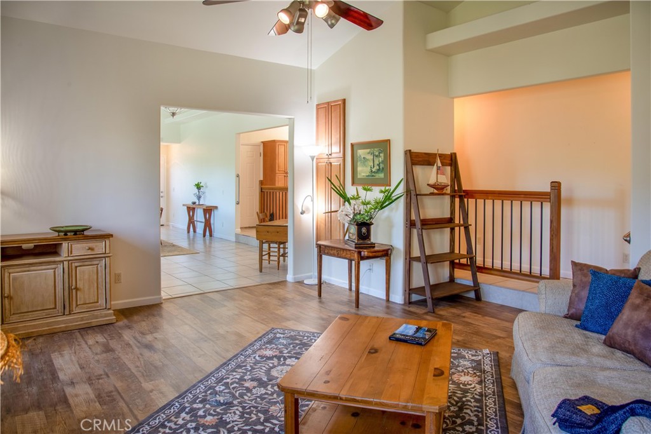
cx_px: 326
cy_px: 217
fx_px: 434
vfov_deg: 53.1
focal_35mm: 24
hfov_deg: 73.7
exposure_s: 1/40
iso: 200
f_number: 9
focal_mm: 24
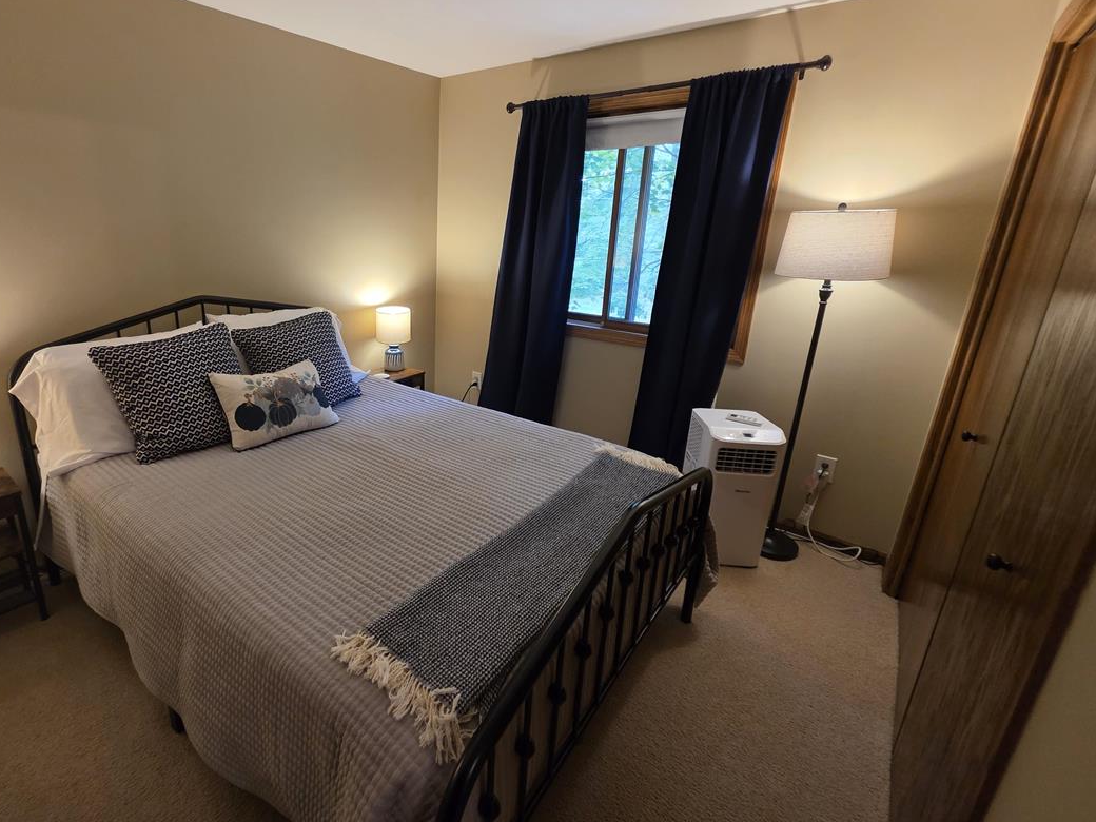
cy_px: 384
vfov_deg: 78.0
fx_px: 507
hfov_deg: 93.3
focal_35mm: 16
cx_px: 439
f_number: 1.9
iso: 400
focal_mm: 2.2
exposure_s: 1/60
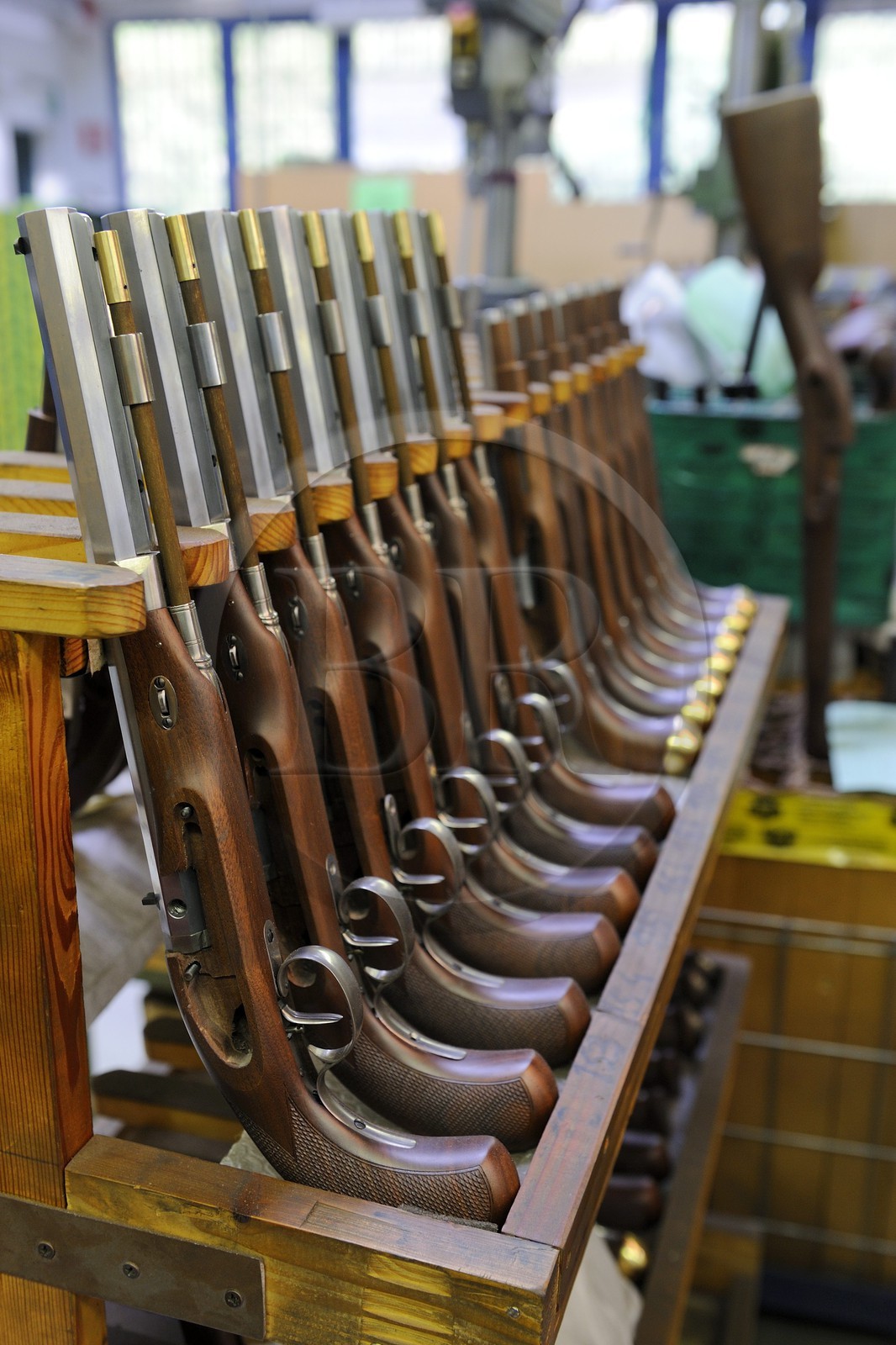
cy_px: 672
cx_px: 448
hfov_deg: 36.9
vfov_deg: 53.1
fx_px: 1344
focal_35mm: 36
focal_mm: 36
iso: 800
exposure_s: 1/40
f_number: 4
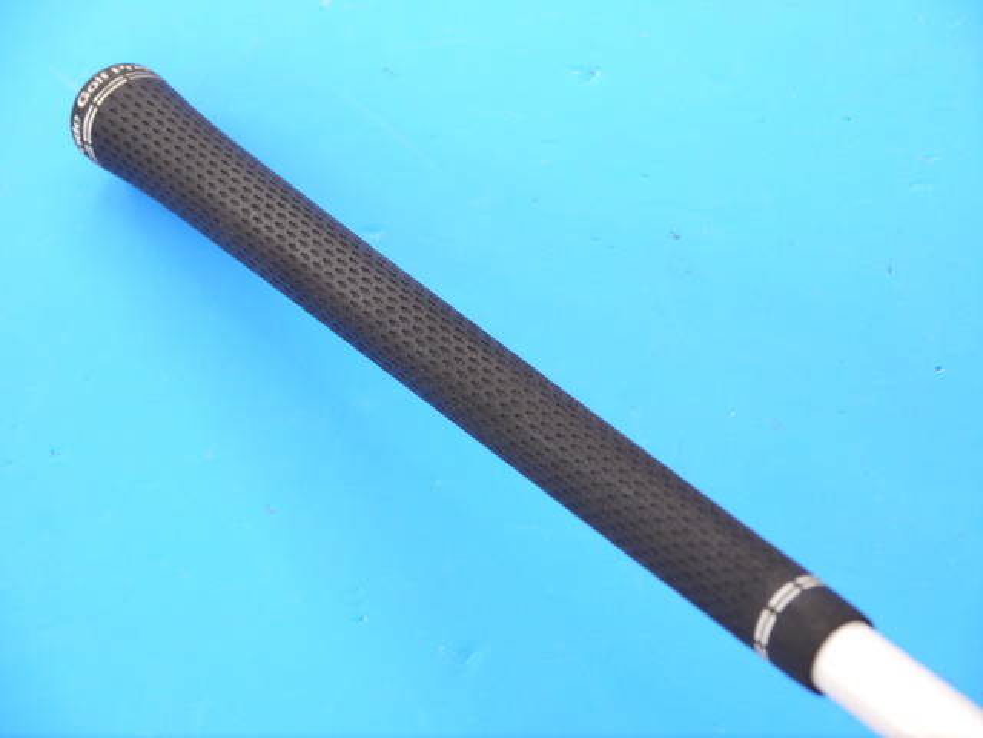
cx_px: 492
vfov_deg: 17.6
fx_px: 2385
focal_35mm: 84
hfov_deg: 23.3
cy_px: 369
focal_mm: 42
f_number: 5.6
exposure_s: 1/60
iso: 800
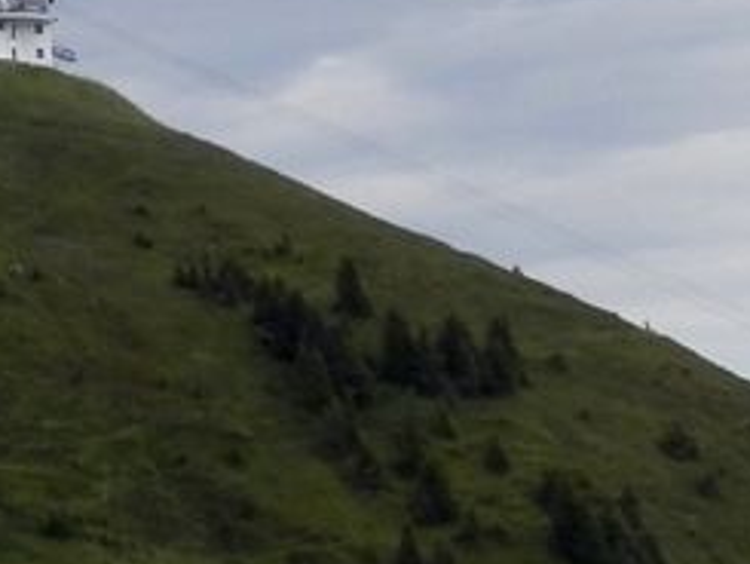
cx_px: -358
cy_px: 28
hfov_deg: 11.6
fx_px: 3533
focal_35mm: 163
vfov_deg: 9.1
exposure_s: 1/1000
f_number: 3
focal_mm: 4.5
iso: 80
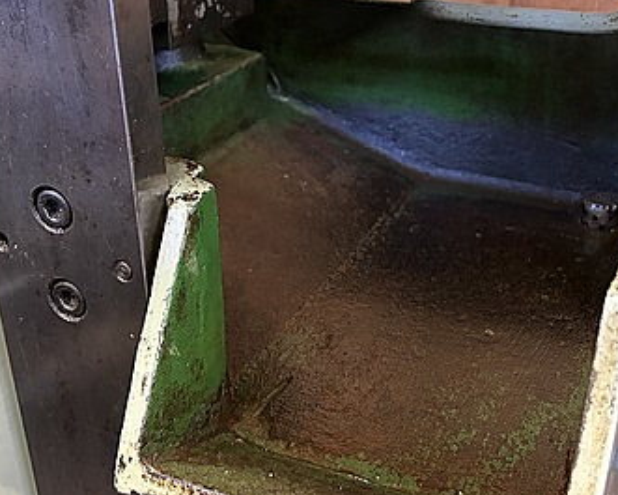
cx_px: 342
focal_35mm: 49
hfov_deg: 38.0
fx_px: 896
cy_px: 222
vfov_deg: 30.8
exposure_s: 1/34
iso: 640
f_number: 1.6
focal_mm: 5.96
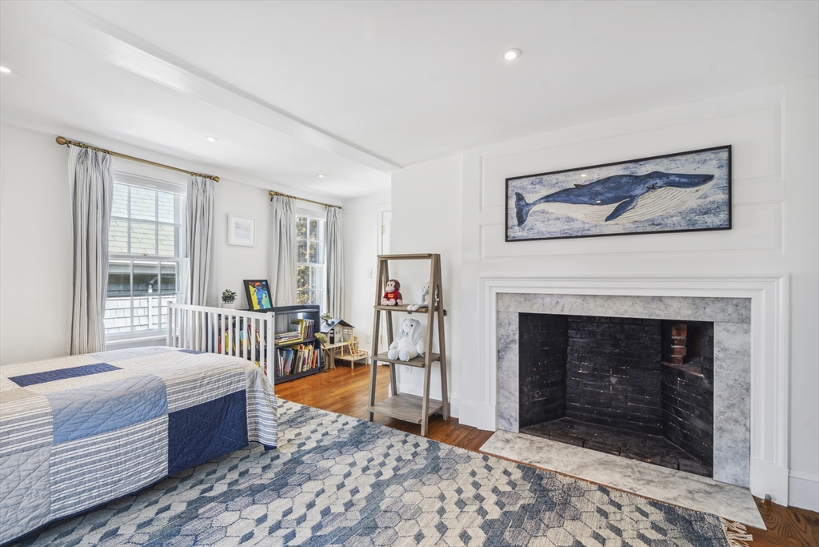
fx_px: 364
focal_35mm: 16
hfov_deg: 96.7
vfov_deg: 73.8
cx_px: 410
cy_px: 274
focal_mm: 16
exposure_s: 1/13
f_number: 8
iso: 250
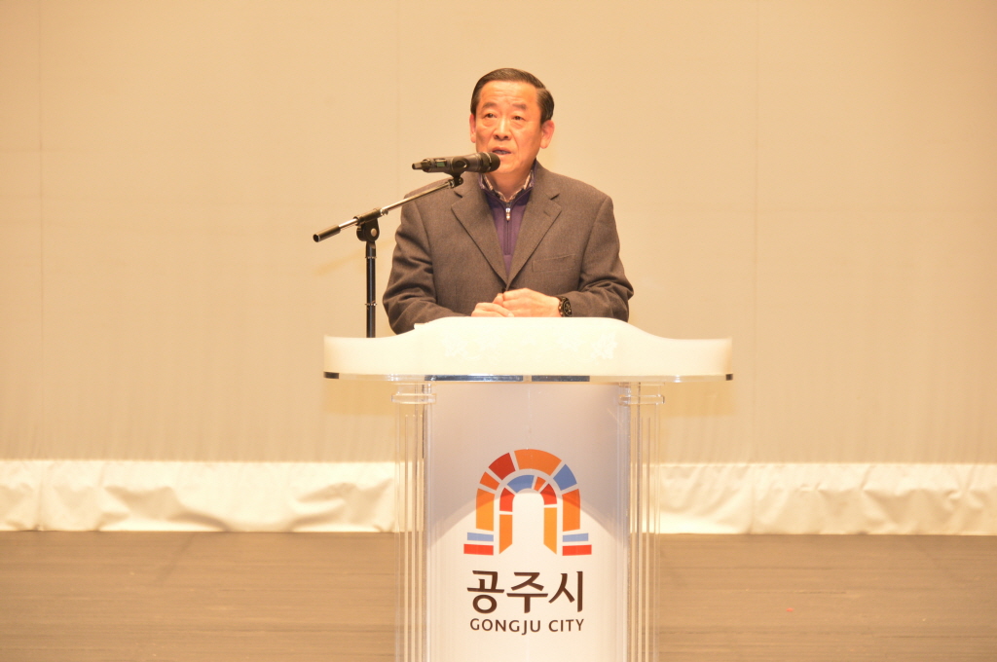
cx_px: 498
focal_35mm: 150
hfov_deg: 13.7
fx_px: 4149
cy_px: 331
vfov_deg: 9.1
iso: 2000
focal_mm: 150
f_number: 7.1
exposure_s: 1/160
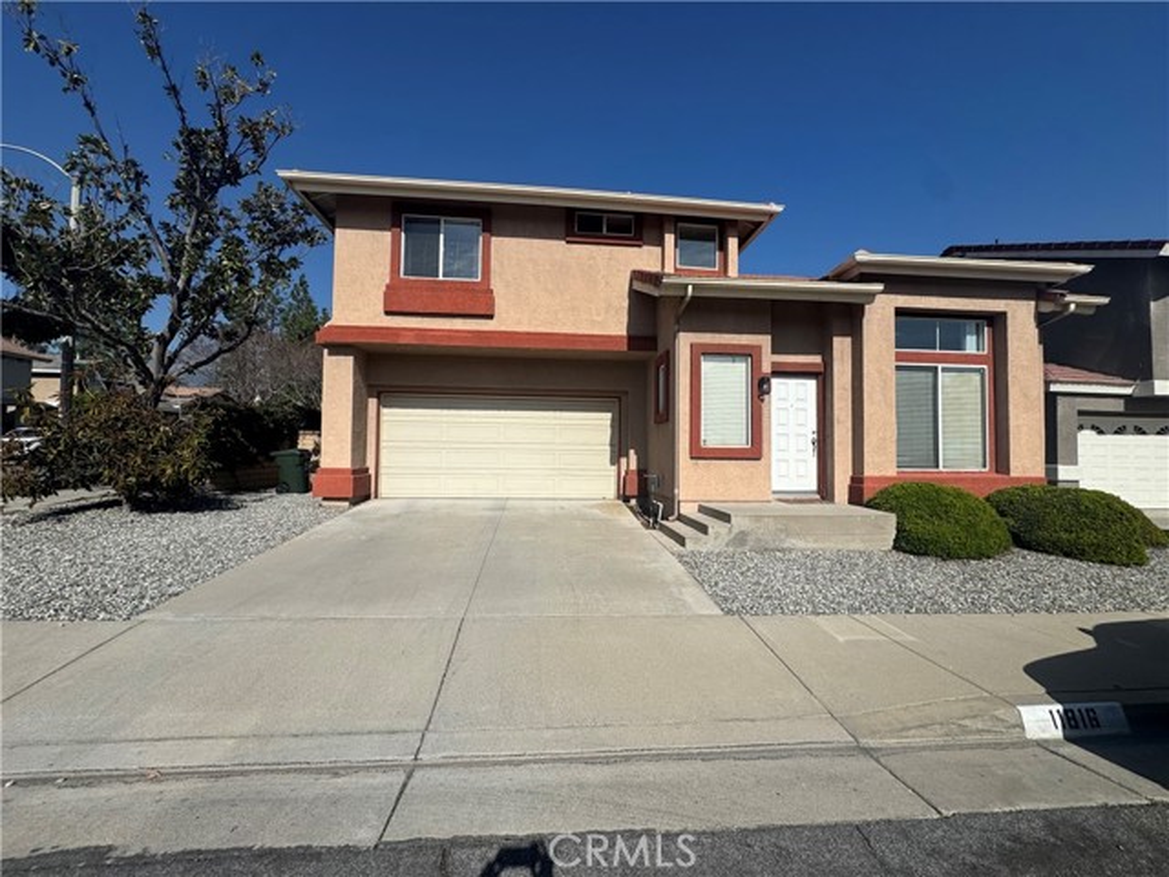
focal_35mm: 14
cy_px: 438
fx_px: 473
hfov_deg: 102.1
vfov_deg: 85.7
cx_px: 584
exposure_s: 1/3906
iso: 40
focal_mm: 2.22
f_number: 2.2
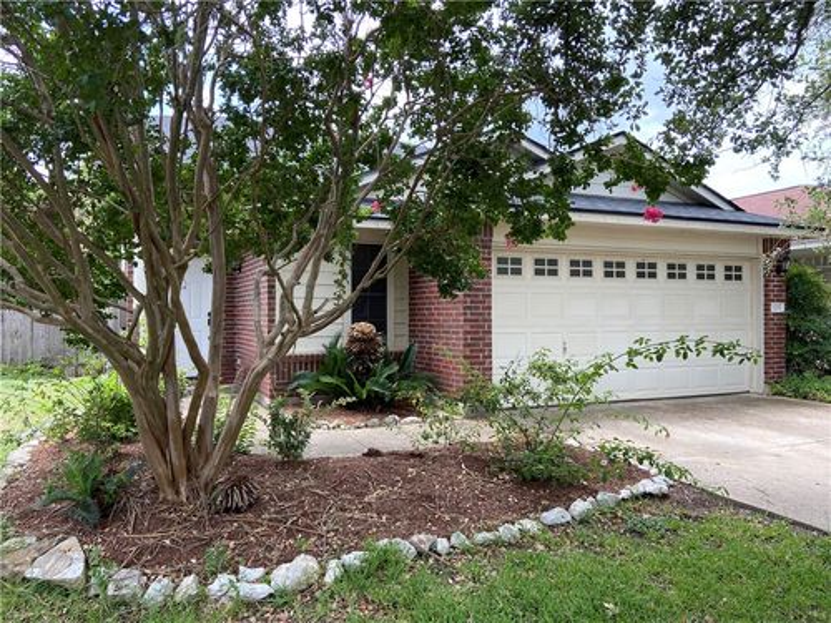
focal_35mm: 26
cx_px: 416
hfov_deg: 67.3
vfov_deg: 53.1
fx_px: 624
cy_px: 312
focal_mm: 4.25
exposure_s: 1/414
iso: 32
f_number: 1.8
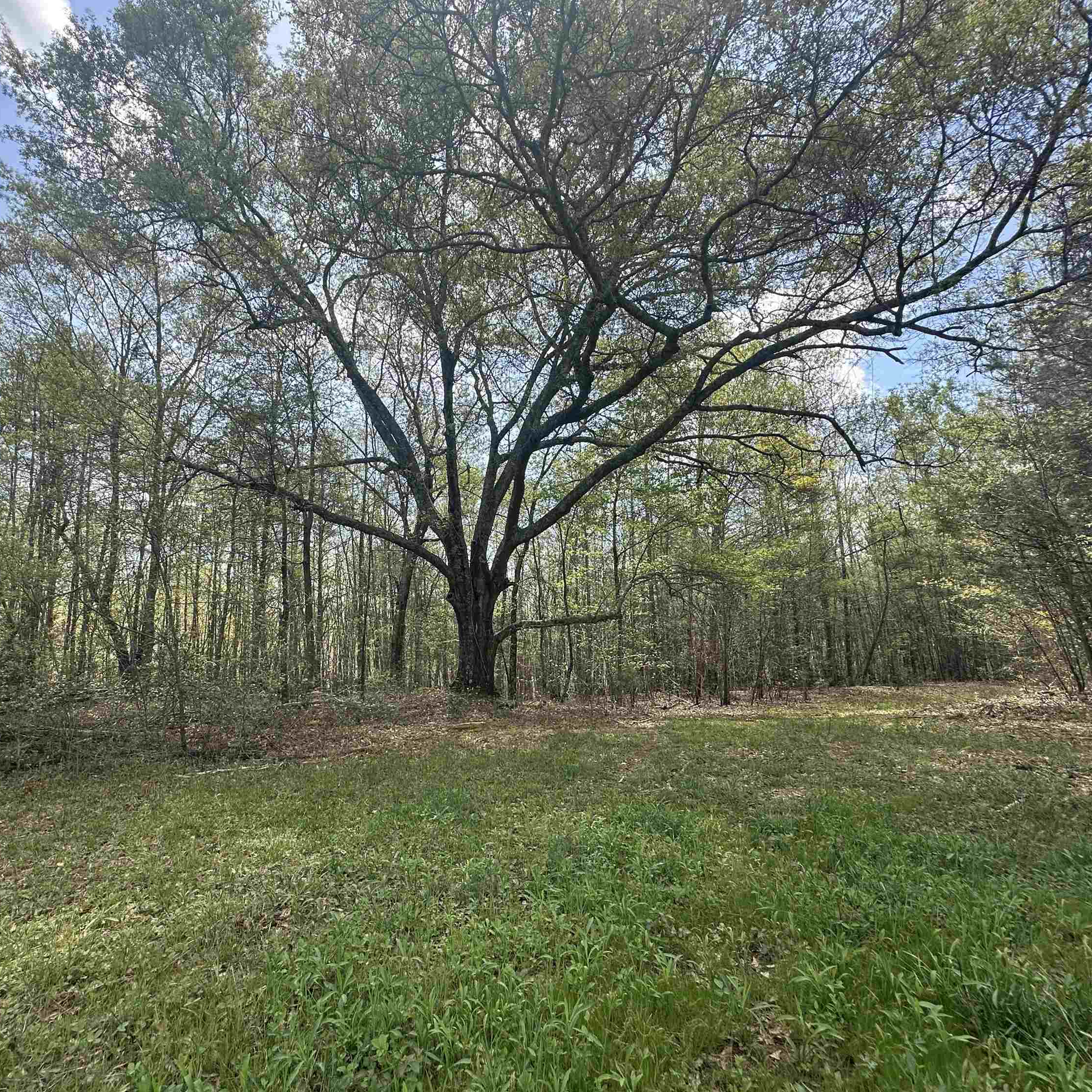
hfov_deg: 83.2
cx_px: 454
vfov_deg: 84.0
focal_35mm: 17
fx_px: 607
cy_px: 554
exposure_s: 1/725
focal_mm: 2.22
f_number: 2.2
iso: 40
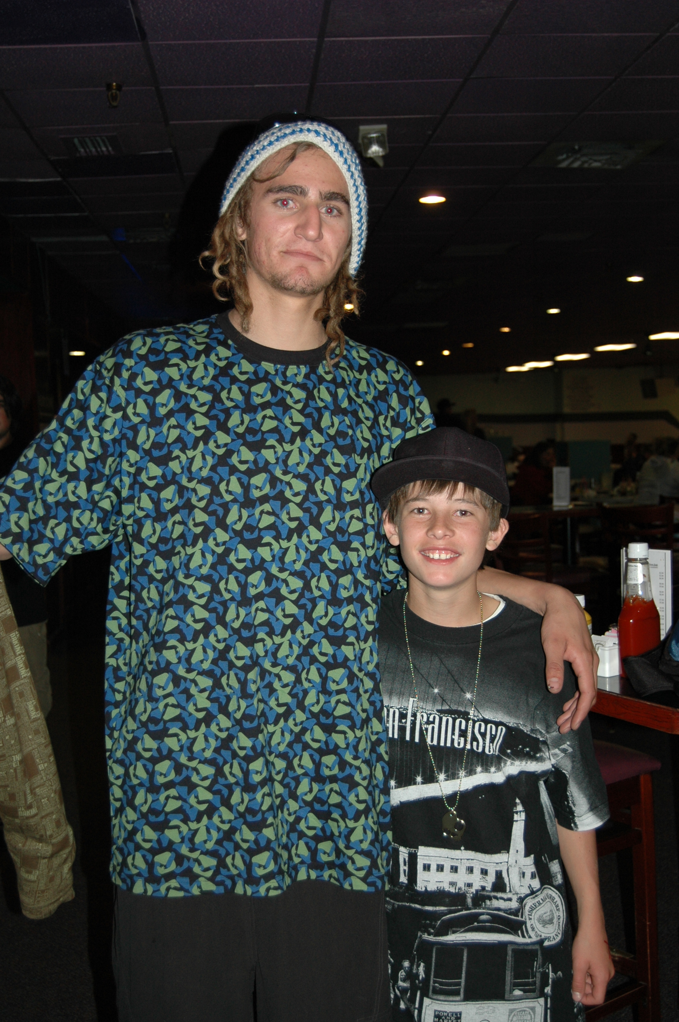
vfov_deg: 42.4
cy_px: 511
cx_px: 340
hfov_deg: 28.9
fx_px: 1318
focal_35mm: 46
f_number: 4.5
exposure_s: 1/60
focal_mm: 31
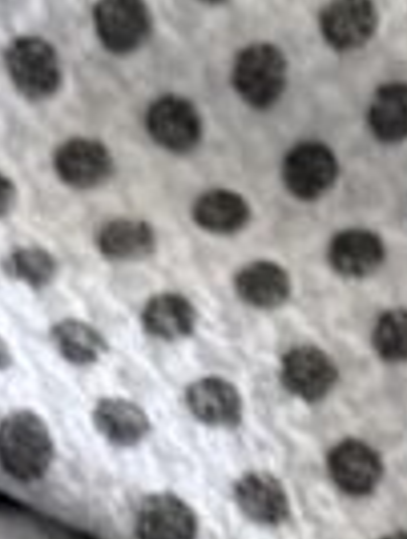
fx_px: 5032
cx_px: 1183
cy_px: 1645
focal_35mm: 322
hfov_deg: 4.5
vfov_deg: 5.7
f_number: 1.78
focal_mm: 6.76
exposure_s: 1/30
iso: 500
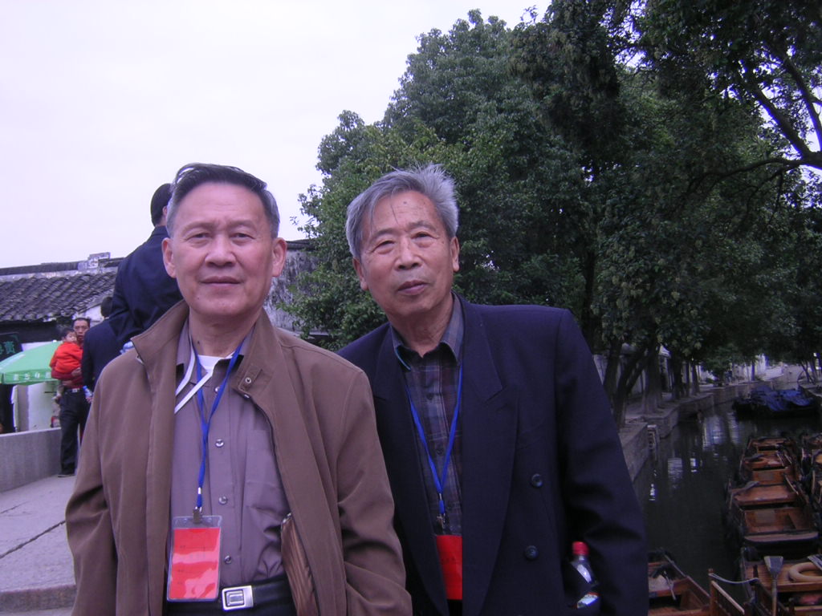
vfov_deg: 39.7
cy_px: 308
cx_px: 411
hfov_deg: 51.4
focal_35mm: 36
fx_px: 855
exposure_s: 1/178
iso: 100
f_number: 5.2
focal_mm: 4.7
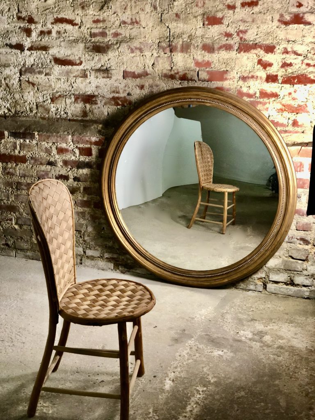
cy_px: 210
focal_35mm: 52
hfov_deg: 28.0
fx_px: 631
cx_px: 158
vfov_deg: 36.8
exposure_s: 1/33
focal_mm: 6
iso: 125
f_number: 2.4
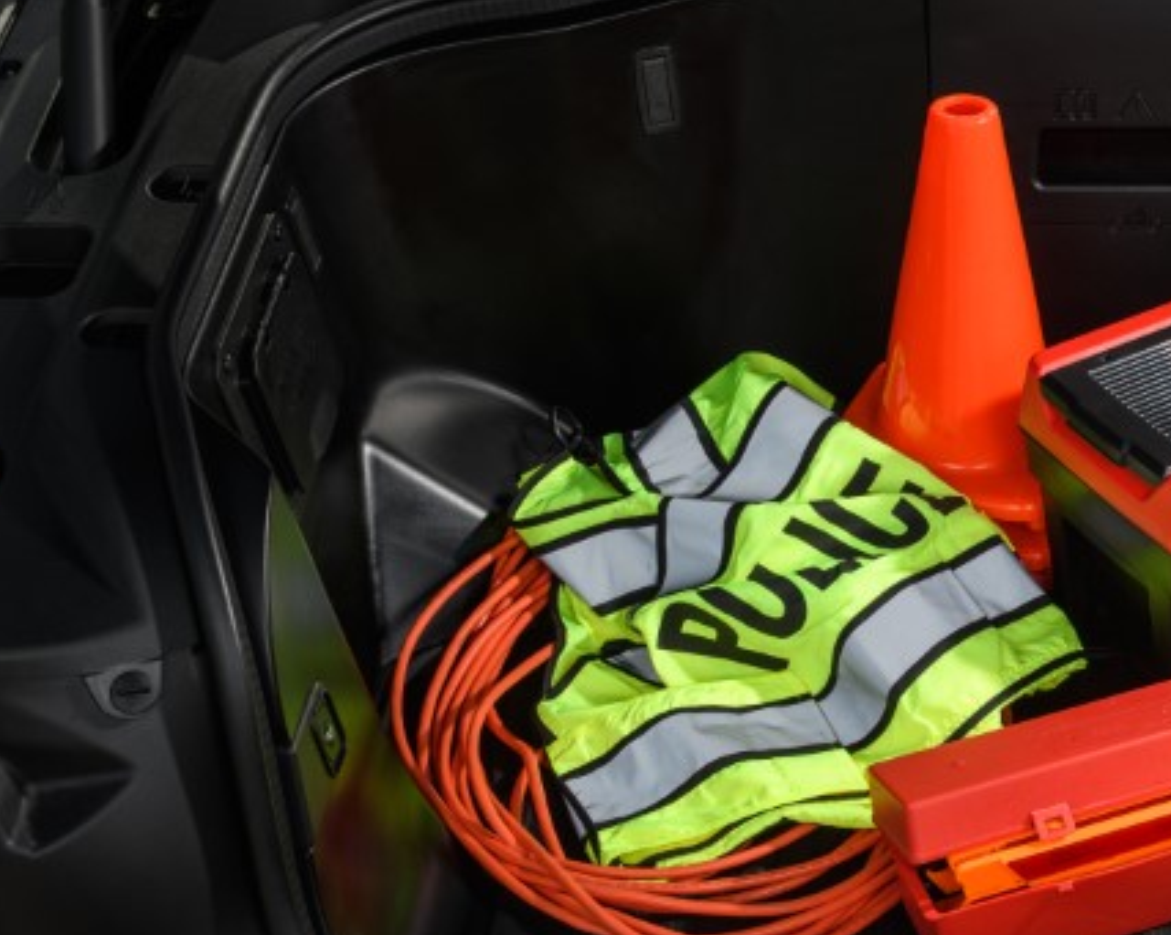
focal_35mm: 76
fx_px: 2632
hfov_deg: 24.1
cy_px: 515
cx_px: 1141
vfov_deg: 20.1
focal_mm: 24
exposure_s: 1/100
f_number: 8
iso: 200
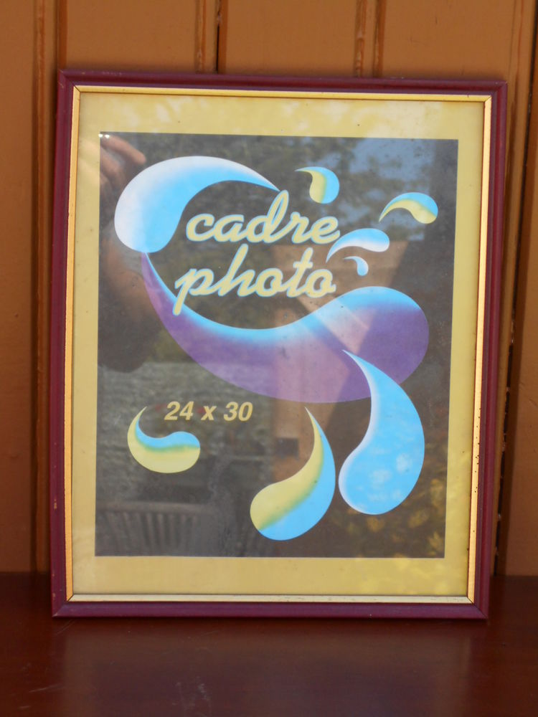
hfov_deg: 13.1
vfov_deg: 17.4
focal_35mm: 113
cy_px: 358
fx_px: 2342
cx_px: 269
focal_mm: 20.1
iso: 180
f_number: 6
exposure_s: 1/125
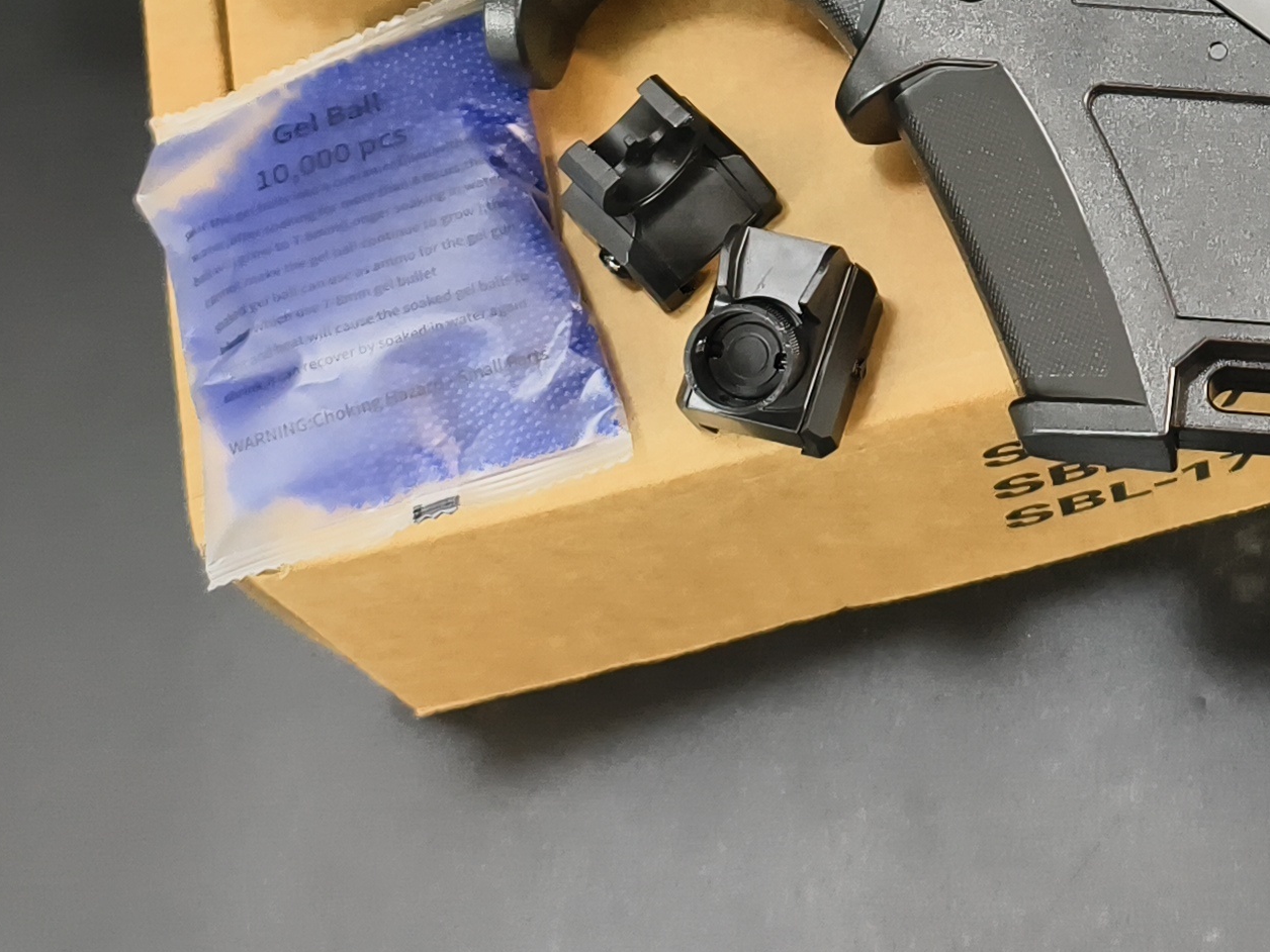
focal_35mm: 75
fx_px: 2752
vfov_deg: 18.8
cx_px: 1393
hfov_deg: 24.3
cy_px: -121
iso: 425
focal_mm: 6.54
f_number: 1.57
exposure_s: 1/40
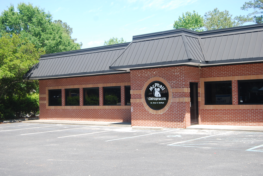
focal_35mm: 48
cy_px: 88
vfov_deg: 28.2
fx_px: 351
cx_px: 132
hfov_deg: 41.1
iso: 100
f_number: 6.3
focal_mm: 32
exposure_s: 1/125
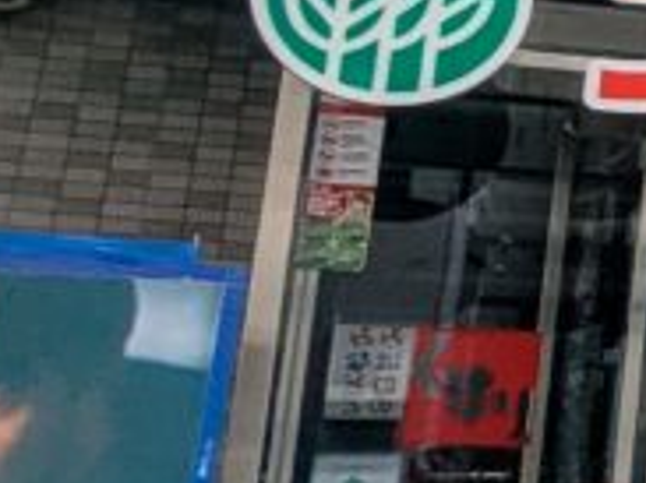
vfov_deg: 13.1
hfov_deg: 11.7
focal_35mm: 112
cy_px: 71
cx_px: 1818
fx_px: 2089
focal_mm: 2.35
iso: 47
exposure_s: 1/822
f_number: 2.2
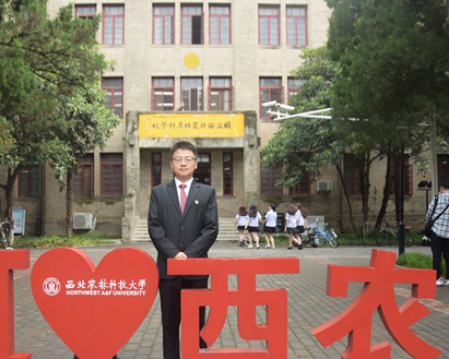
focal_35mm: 37
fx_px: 492
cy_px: 193
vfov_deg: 40.1
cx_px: 208
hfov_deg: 49.0
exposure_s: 1/100
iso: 100
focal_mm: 18
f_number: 4
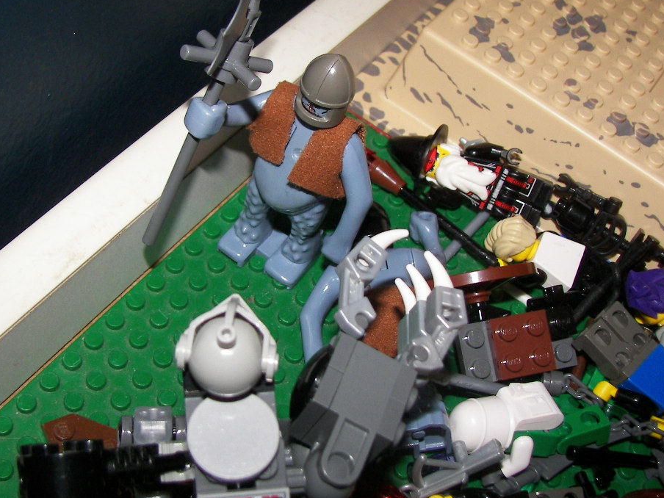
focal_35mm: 51
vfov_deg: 28.6
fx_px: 978
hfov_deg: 37.4
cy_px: 242
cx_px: 279
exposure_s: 1/30
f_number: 2.8
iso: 100
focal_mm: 6
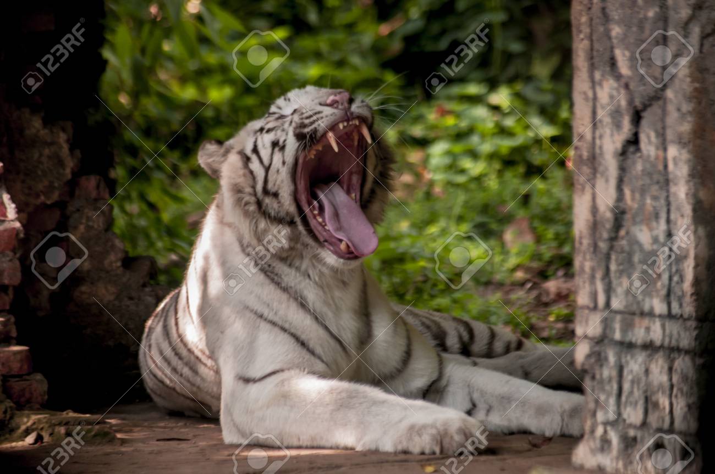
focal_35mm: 292
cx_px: 358
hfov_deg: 7.1
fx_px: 5801
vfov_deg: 4.7
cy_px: 237
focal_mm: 195
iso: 640
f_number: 4.8
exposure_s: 1/100
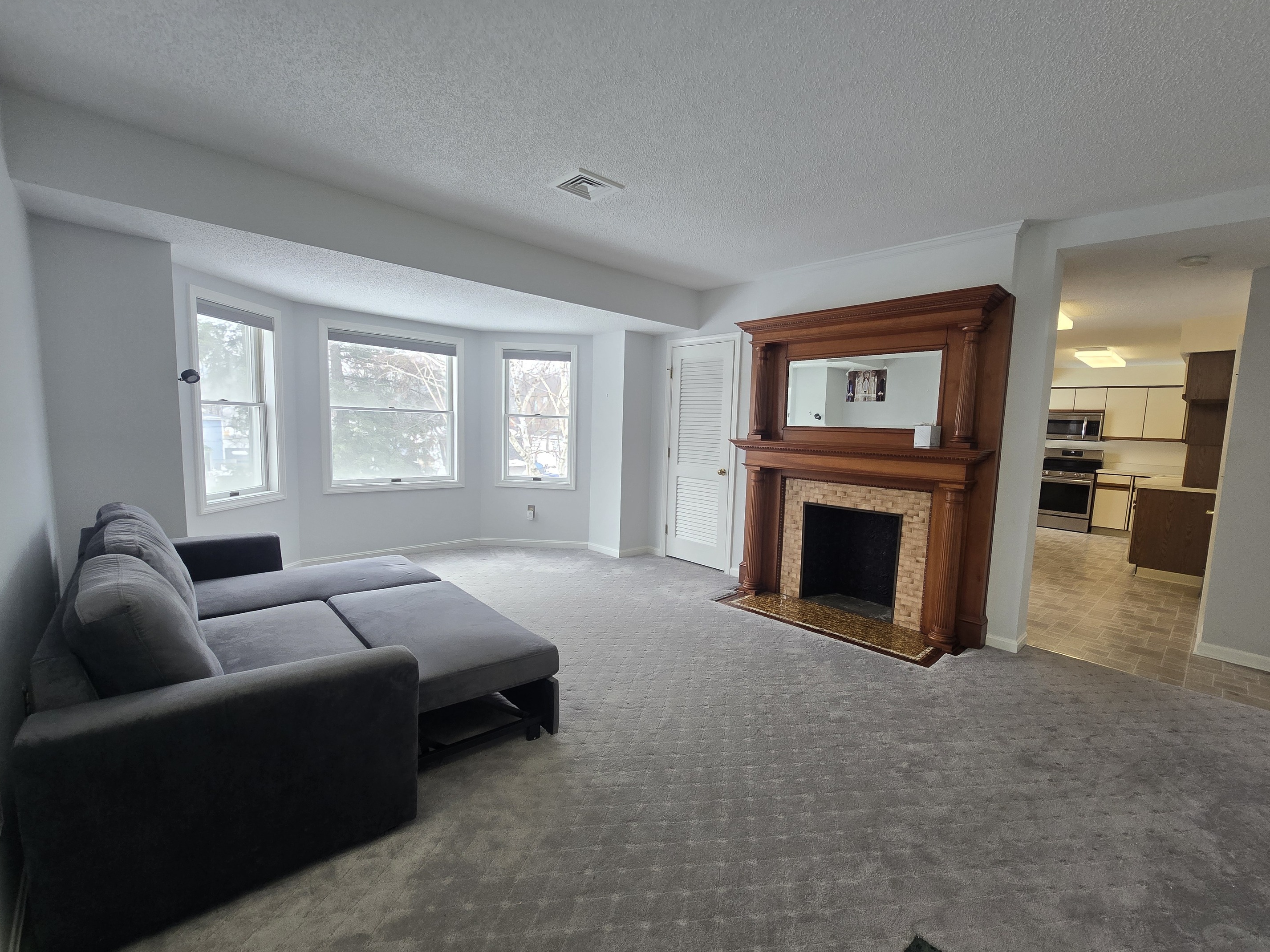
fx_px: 514
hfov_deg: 101.9
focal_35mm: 14
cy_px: 503
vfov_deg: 85.6
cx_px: 680
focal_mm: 2.2
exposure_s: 1/60
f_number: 2.2
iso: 100
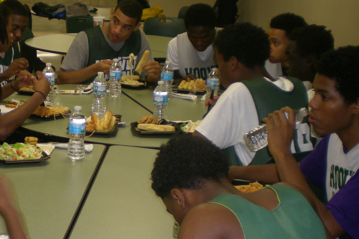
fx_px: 768
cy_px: 155
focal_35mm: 77
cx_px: 66
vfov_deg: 17.7
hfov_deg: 25.8
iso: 100
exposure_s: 1/30
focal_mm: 6.3
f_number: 3.1
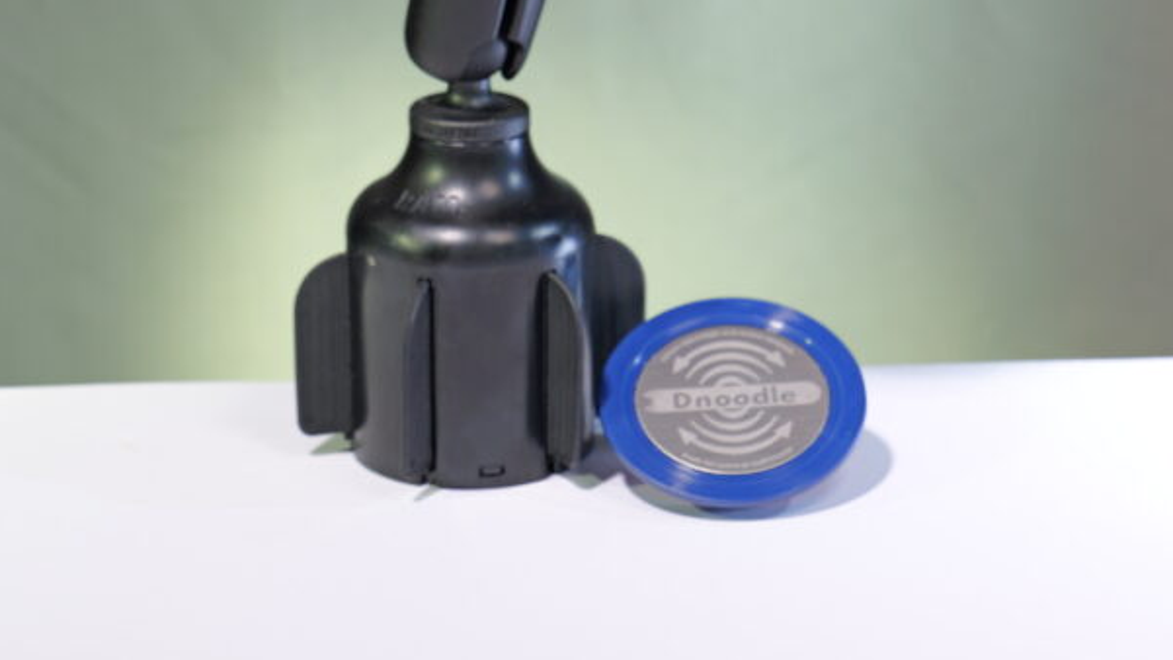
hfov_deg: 17.2
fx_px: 3888
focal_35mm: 125
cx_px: 659
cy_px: -47
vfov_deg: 9.6
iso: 800
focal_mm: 70
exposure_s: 1/80
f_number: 7.1
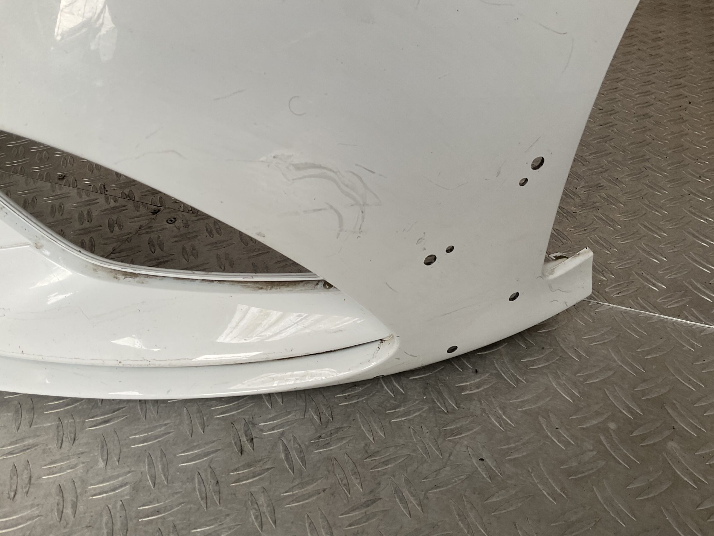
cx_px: 357
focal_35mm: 29
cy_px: 268
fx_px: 598
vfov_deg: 48.2
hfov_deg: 61.7
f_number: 1.8
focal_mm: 3
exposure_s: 1/100
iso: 32
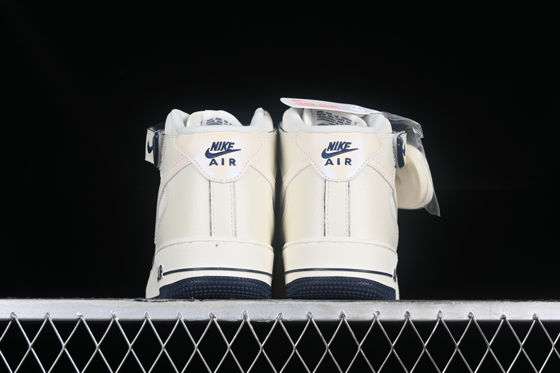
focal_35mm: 75
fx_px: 1167
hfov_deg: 27.0
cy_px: 186
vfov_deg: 18.2
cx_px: 280
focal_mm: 50
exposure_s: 1/100
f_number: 8
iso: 160
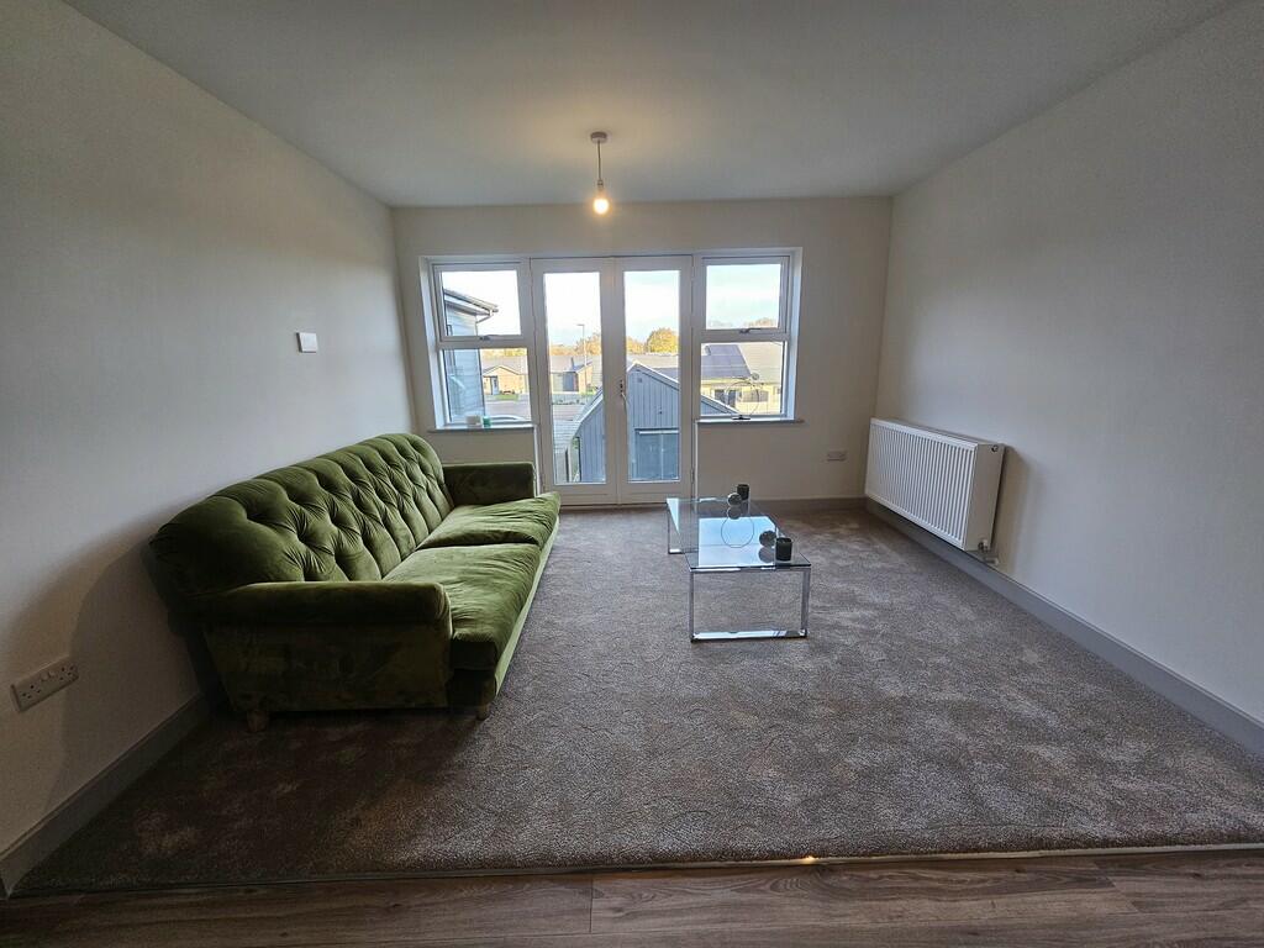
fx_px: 475
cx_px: 632
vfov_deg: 89.9
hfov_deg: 106.2
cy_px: 474
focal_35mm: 13
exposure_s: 1/50
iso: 80
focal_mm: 2.2
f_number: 2.2
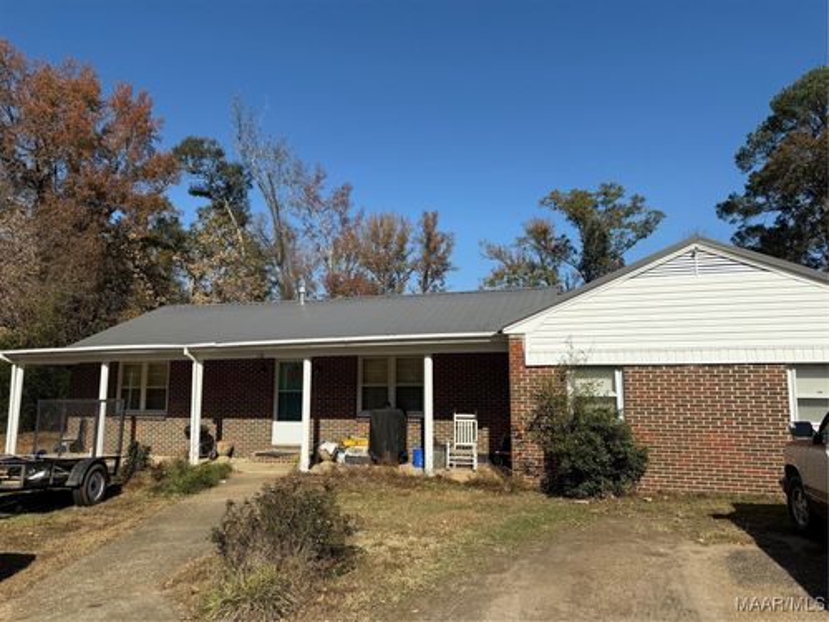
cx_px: 414
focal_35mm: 24
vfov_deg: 56.8
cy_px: 311
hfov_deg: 71.6
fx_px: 575
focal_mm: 6.76
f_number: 1.78
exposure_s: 1/5714
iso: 80
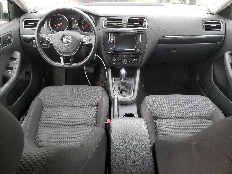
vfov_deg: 53.1
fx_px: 174
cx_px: 116
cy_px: 87
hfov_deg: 67.3
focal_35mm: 26
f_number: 1.5
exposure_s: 1/60.2
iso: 55
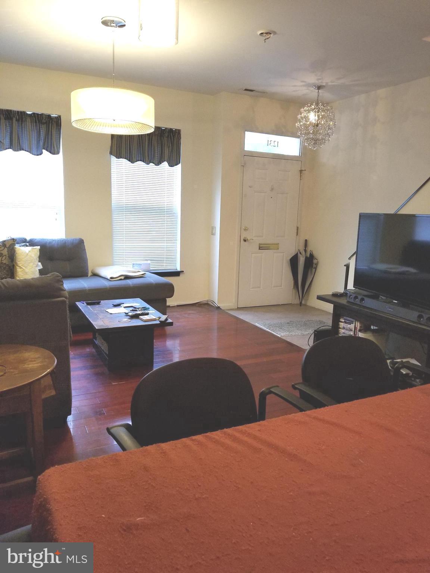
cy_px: 286
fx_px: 431
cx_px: 215
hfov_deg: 53.1
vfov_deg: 67.3
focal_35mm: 26
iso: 200
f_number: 1.7
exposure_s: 1/30
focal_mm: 4.25
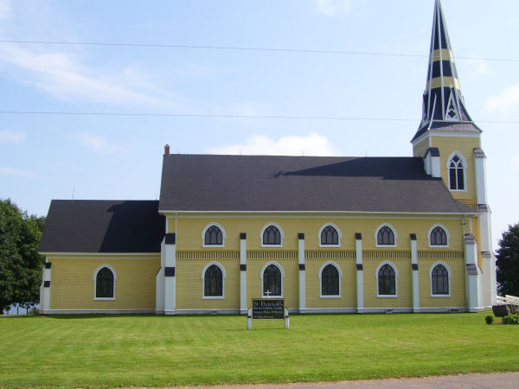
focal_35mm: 46
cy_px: 194
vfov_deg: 31.5
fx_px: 690
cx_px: 260
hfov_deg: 41.2
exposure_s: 1/350
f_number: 5.6
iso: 80
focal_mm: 7.6
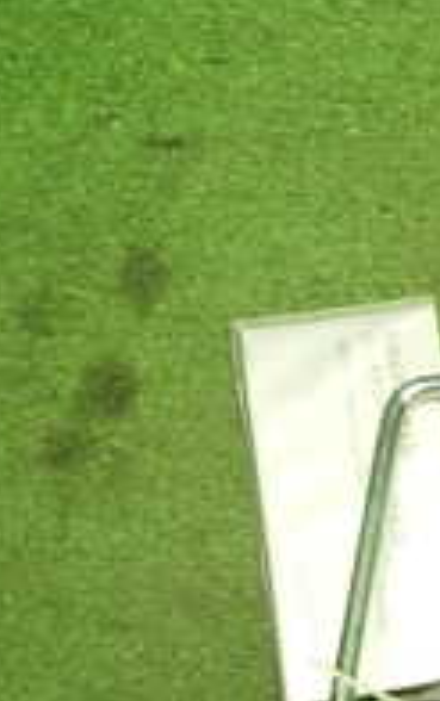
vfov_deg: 24.3
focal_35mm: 81
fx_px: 1550
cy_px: 708
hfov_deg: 14.0
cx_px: 844
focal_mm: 4.5
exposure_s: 1/40
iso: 200
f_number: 2
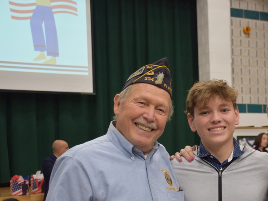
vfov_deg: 22.3
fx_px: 503
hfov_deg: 28.9
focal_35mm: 65
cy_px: 154
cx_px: 230
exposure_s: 1/60
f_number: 4
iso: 560
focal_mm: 26
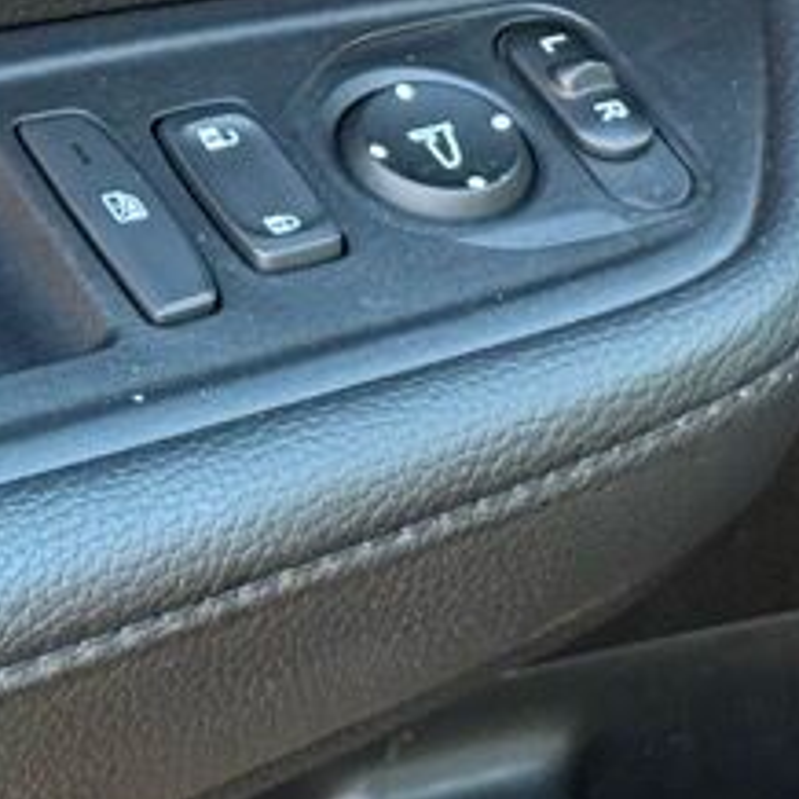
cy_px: -213
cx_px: 106
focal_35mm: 199
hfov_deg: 8.8
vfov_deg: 8.7
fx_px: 5197
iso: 160
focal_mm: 6.76
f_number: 1.78
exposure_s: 1/72
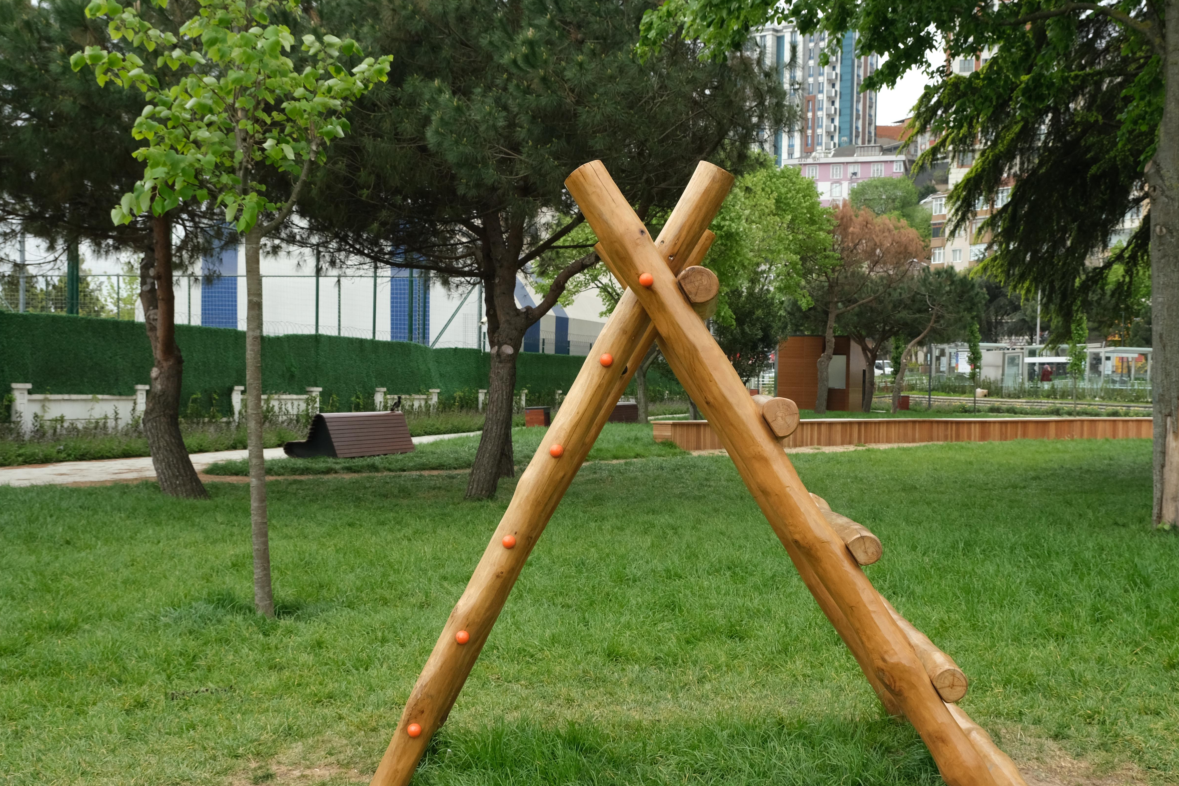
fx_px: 1277
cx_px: 650
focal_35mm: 39
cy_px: 429
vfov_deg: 34.2
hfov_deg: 49.5
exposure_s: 1/320
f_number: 8
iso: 640
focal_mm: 20.2
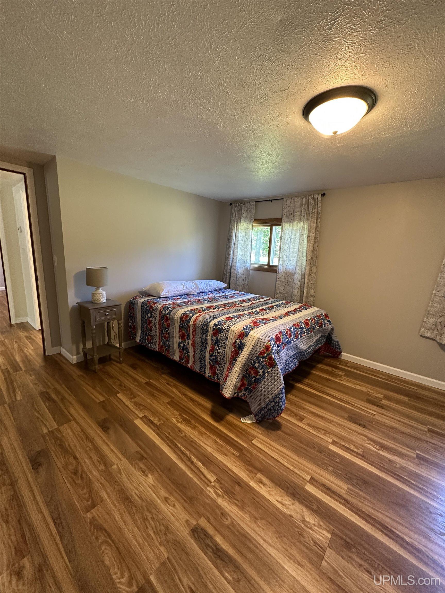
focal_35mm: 14
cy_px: 296
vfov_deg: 102.1
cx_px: 222
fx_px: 240
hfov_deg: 85.7
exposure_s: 1/60
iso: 250
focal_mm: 2.22
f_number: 2.2
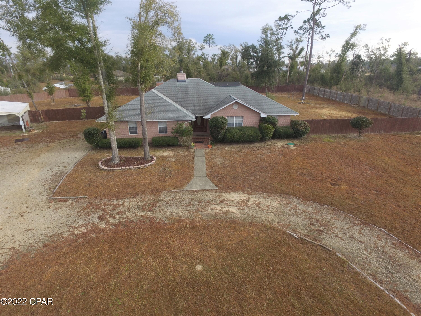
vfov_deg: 66.0
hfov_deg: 81.7
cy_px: 158
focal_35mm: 20
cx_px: 210
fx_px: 243
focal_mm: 3.61
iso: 100
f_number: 2.8
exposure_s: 1/245
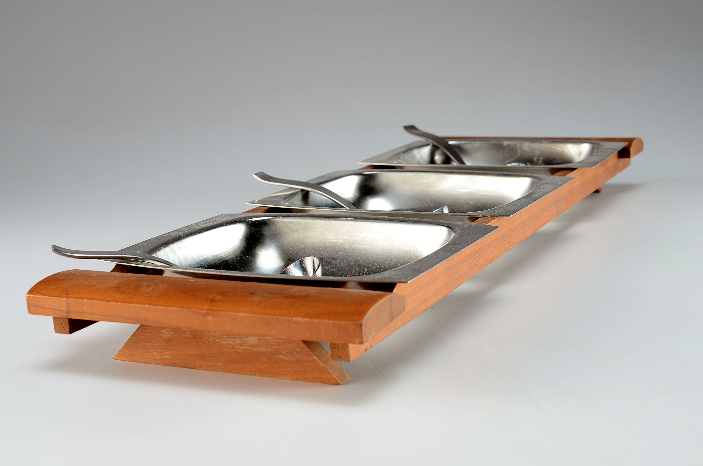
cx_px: 352
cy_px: 233
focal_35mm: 60
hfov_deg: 33.5
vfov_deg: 22.5
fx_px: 1169
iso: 100
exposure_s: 1/80
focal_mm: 40
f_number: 10
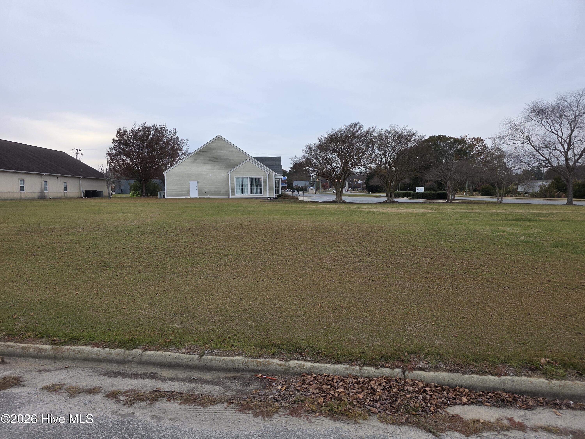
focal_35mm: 23
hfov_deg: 73.9
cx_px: 292
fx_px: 389
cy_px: 220
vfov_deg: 58.9
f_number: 1.7
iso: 40
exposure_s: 1/180
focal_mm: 6.3
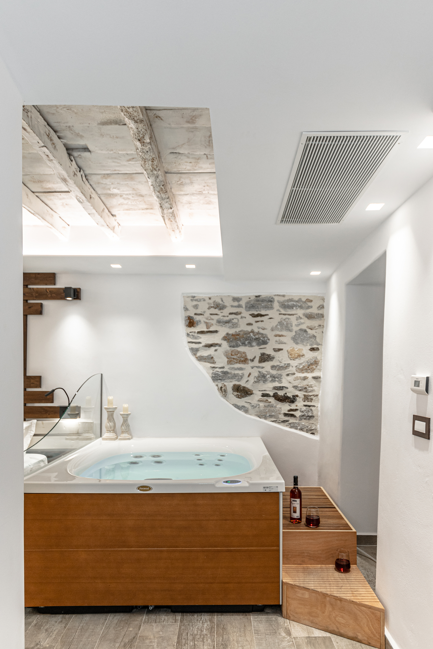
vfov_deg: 81.2
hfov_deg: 59.5
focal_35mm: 21
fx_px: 379
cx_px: 216
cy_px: 324
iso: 250
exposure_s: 1/100
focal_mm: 14
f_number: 3.5
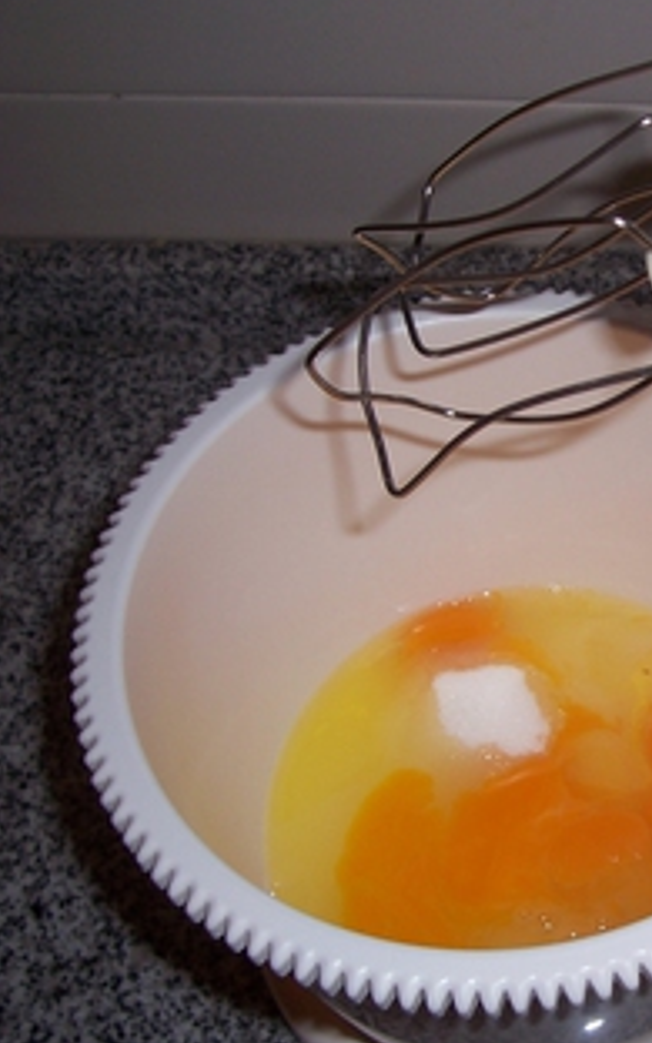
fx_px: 1478
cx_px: 736
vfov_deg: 38.8
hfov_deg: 23.2
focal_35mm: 52
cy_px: 558
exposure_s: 1/60
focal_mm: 5.6
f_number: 2.7
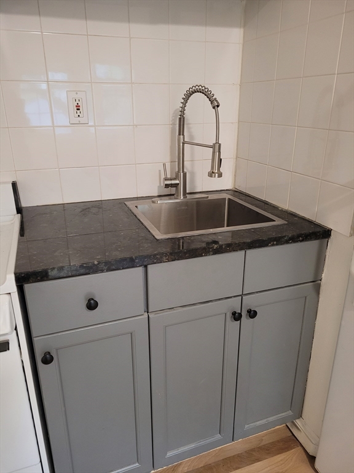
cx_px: 177
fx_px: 355
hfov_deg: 53.1
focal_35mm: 26
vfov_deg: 67.3
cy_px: 236
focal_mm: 5.4
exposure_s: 1/40
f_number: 1.8
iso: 400
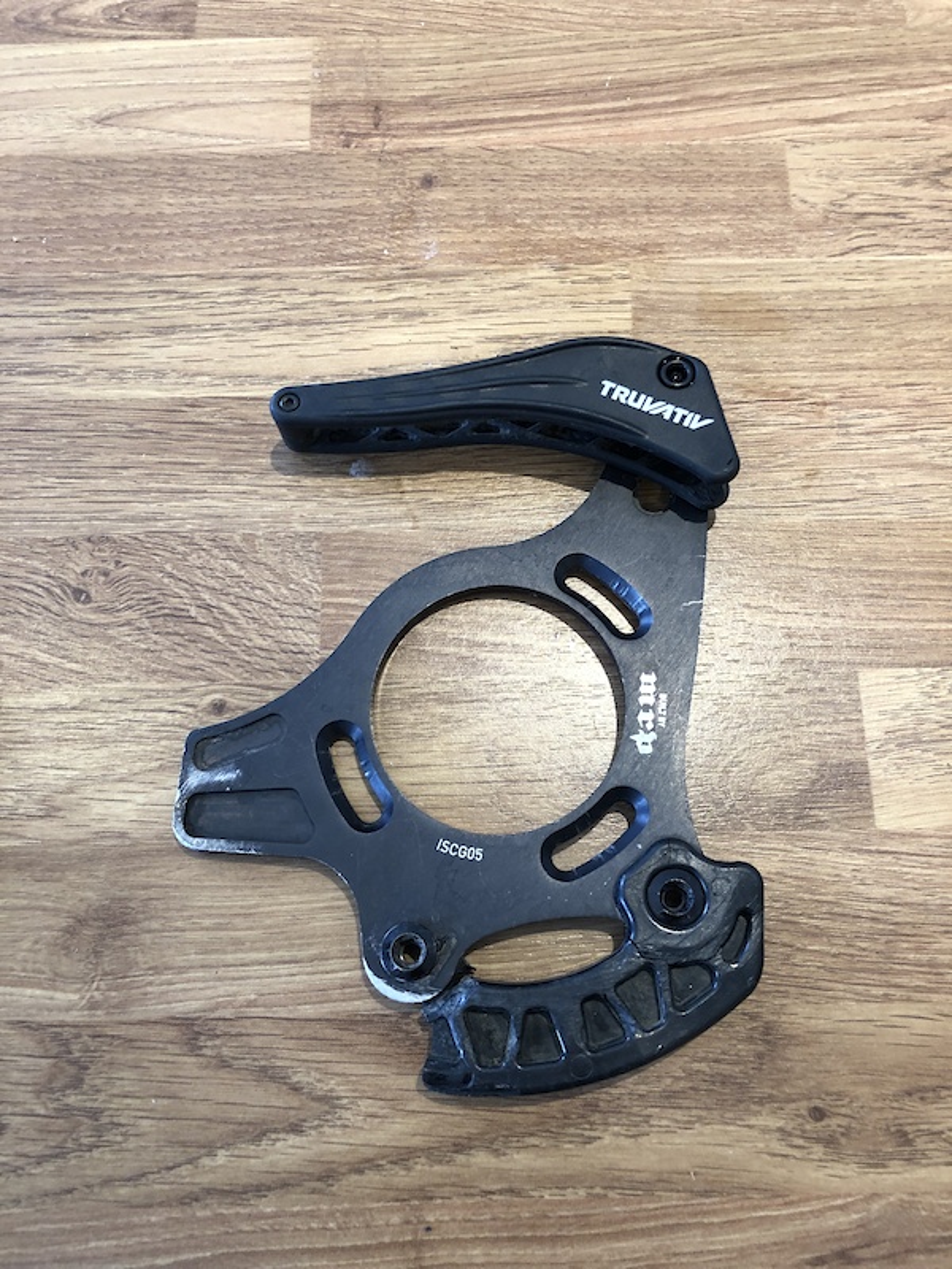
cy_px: 634
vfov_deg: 63.4
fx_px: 1027
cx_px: 476
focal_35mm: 28
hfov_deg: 49.7
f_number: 1.8
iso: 40
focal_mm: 4
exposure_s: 1/20
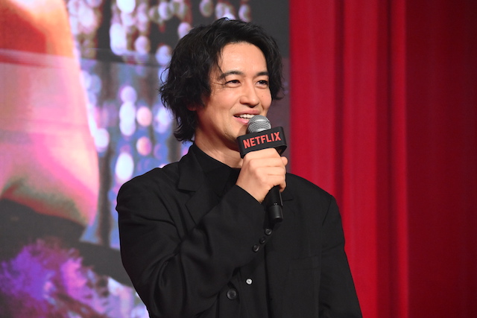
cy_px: 159
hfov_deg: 10.3
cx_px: 238
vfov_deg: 6.9
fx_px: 2650
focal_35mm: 200
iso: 6400
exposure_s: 1/200
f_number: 7.1
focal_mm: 200
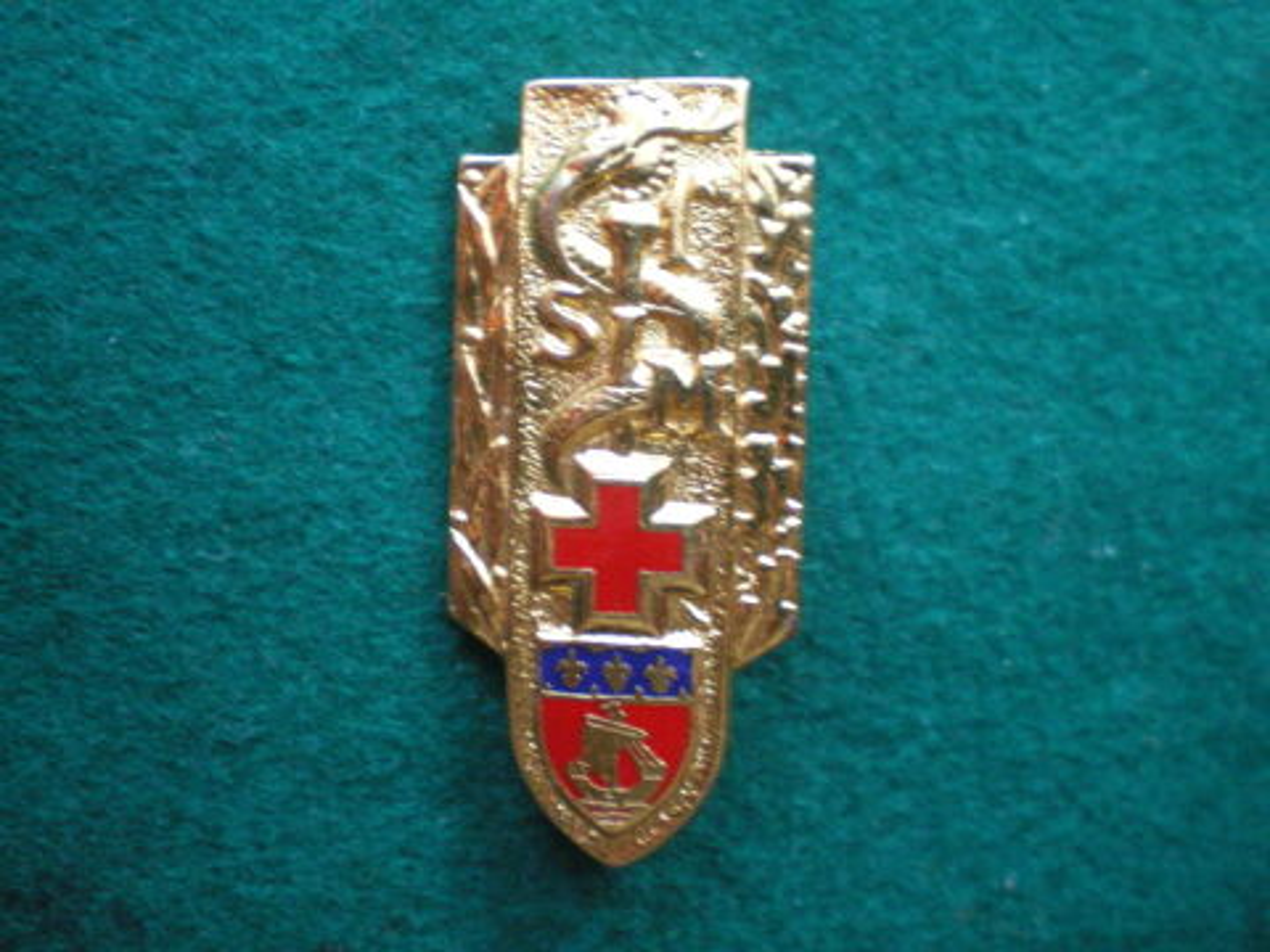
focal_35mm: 38
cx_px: 635
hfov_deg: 49.0
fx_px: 1394
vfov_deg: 37.7
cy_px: 476
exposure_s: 1/20
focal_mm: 6.3
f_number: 3.1
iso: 400
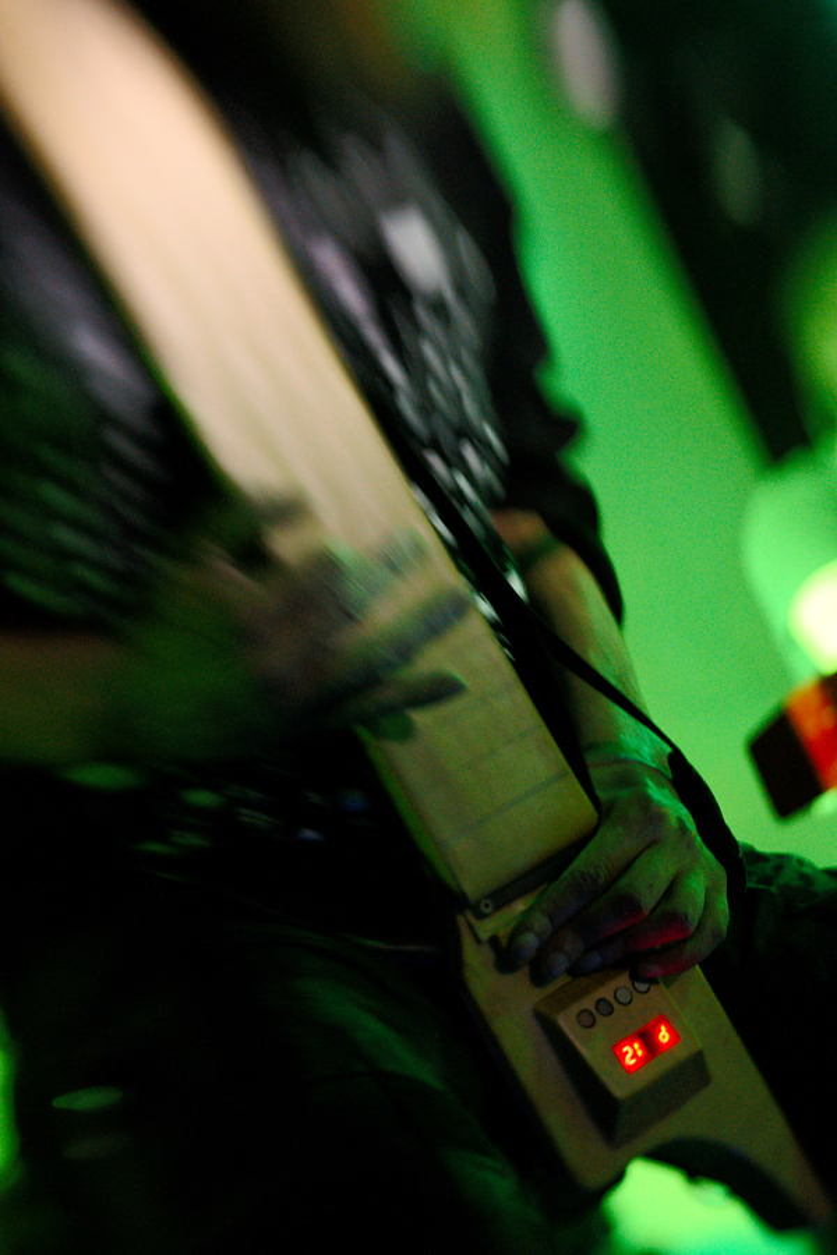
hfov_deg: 18.2
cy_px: 628
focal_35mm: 75
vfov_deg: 27.0
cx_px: 418
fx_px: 2615
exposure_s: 1/30
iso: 800
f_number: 2.8
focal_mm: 50
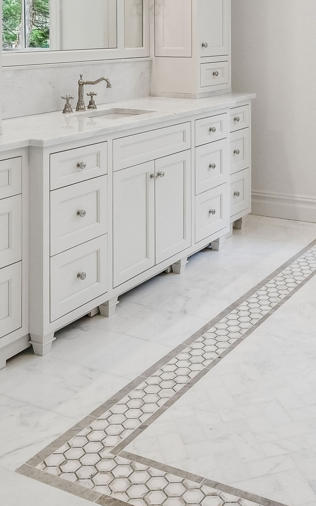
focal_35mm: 49
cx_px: 249
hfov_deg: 25.9
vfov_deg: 37.3
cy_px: 16
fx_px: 675
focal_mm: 8
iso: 640
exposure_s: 1/50
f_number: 8
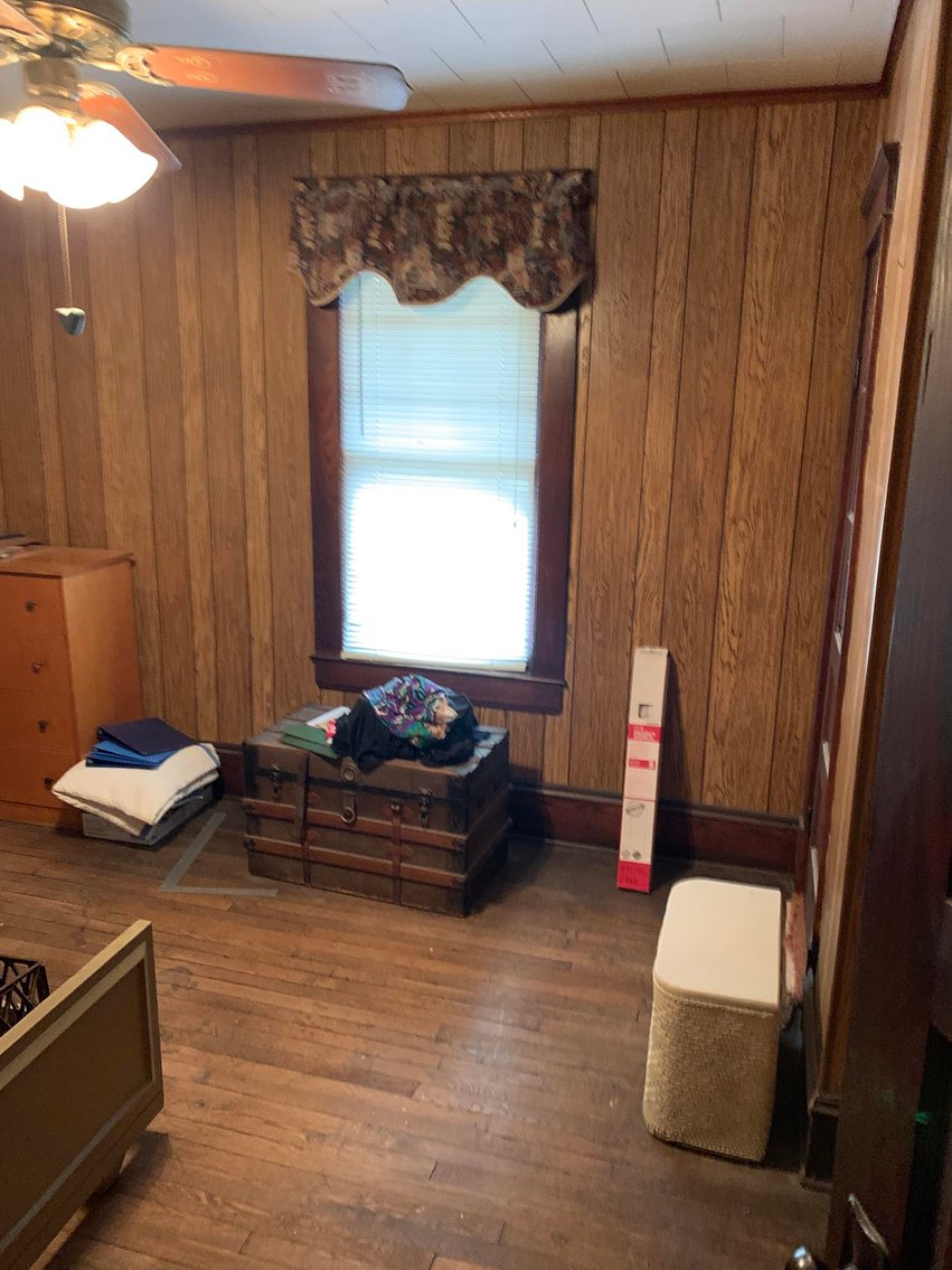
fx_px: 954
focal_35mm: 26
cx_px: 476
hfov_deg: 53.1
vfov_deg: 67.3
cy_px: 635
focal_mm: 4.25
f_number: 1.8
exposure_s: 1/30
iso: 400
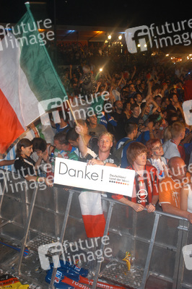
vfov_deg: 46.4
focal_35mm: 42
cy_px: 144
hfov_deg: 31.8
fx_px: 337
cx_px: 96
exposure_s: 1/15
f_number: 5.6
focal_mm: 28
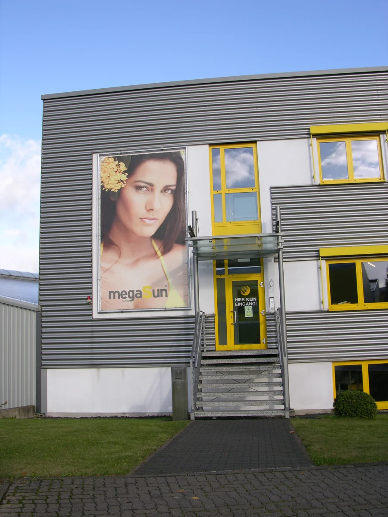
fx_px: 523
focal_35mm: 35
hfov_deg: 40.7
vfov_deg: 52.6
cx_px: 194
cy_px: 258
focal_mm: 8.9
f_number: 5
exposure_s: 1/170
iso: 50
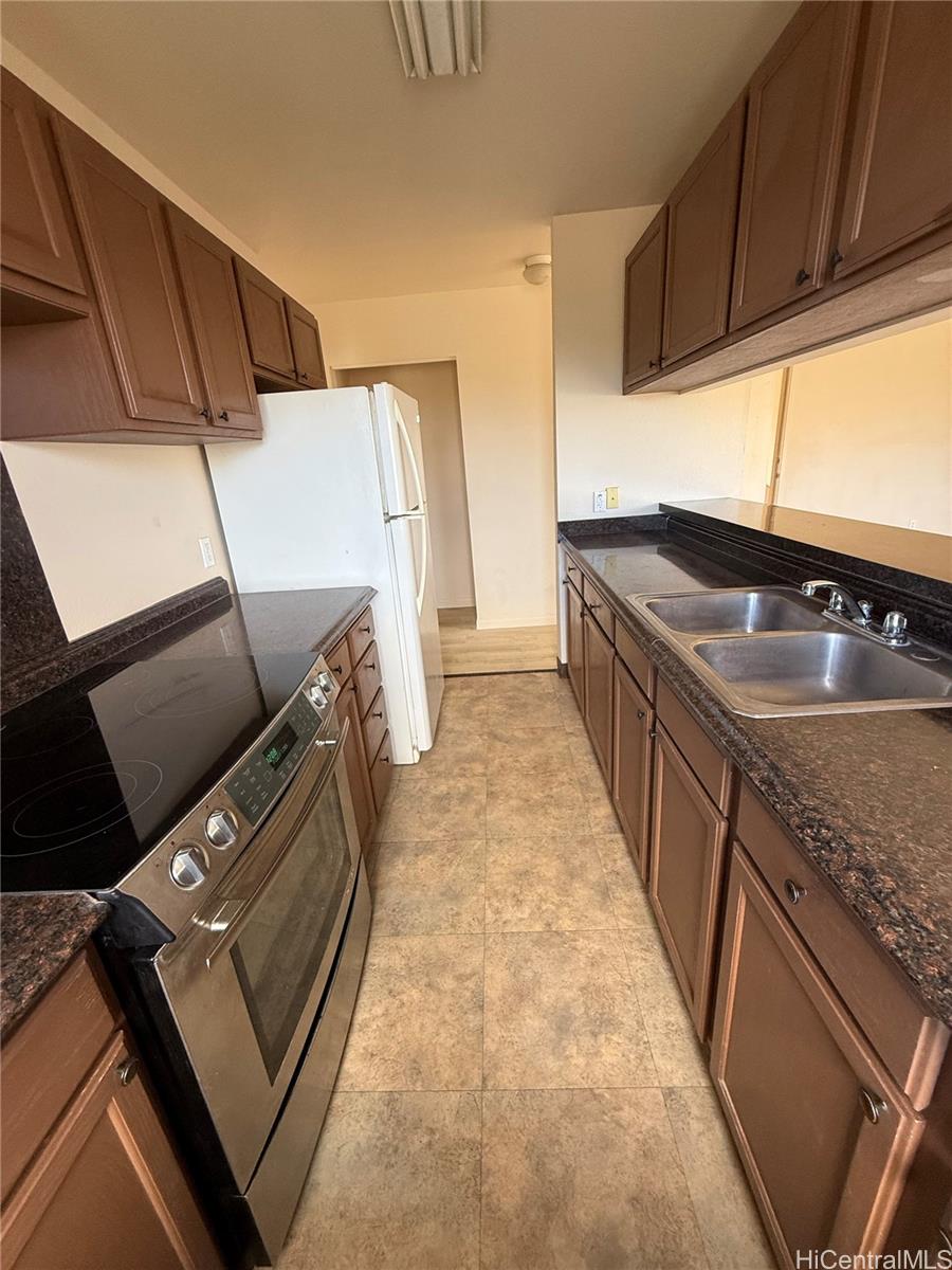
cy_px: 635
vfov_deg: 102.1
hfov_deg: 85.7
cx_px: 476
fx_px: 513
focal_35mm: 14
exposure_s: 1/99
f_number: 2.2
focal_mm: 2.22
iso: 200
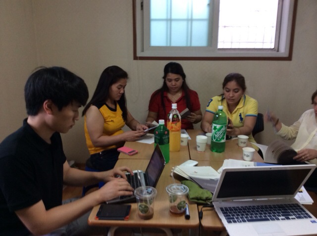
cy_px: 118
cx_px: 158
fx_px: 302
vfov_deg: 42.8
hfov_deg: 55.5
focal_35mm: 33
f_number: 2.4
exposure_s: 1/24
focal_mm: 3.3
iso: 80
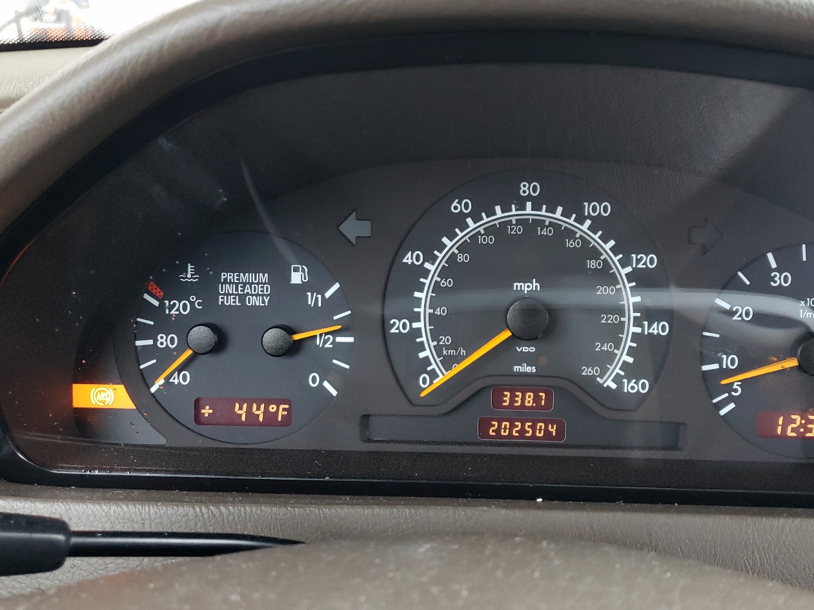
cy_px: 285
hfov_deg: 55.1
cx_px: 467
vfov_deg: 42.9
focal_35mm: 33
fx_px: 776
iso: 246
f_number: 1.5
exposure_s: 1/40
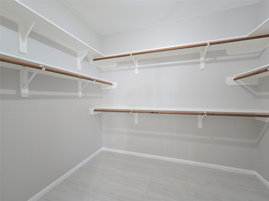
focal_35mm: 13
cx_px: 134
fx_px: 101
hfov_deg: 106.2
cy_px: 100
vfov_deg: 89.9
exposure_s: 1/60
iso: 500
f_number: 2.2
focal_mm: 2.2
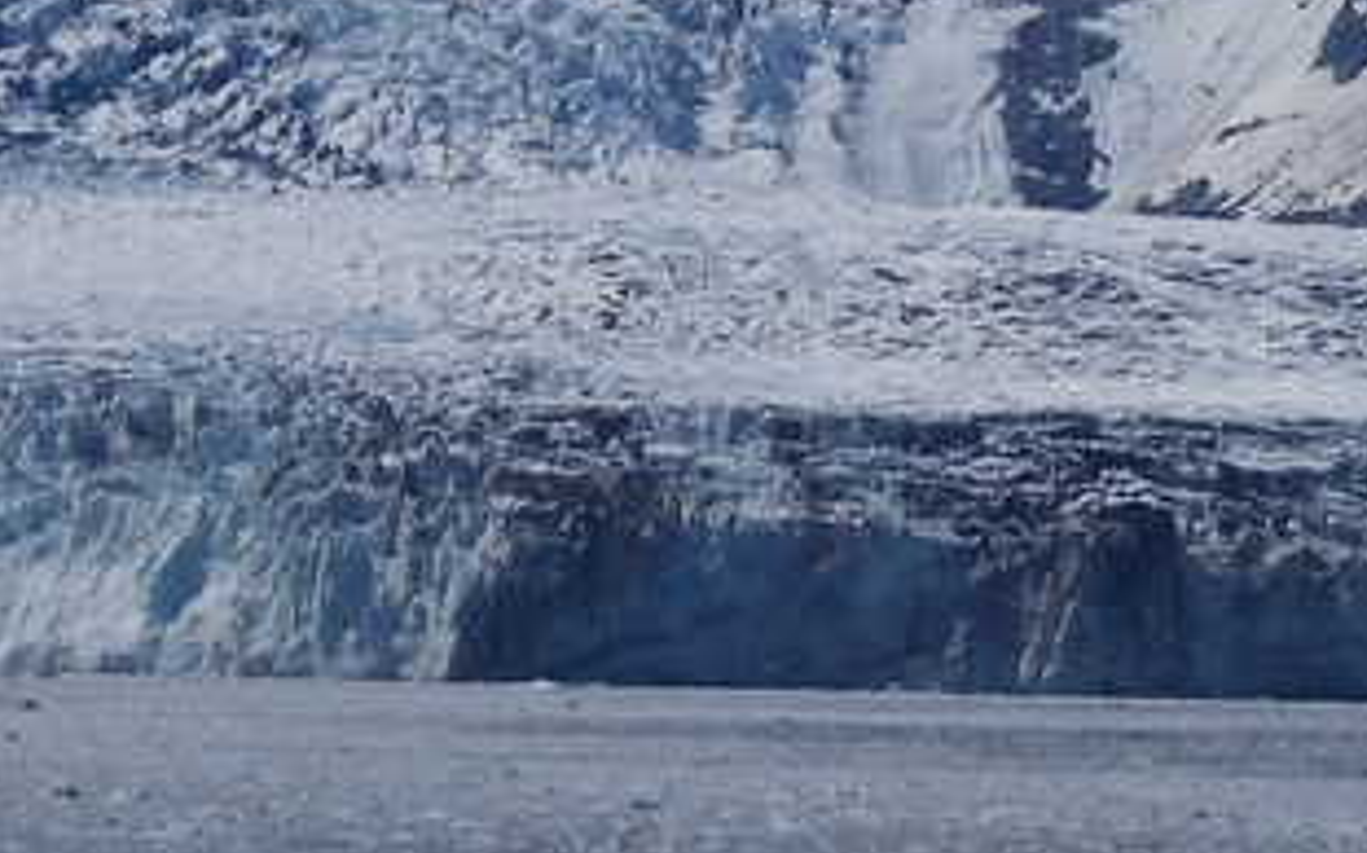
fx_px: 21931
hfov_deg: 3.6
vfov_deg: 2.2
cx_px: 1046
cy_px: -695
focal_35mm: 589
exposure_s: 1/1600
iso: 100
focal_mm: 24.1
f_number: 6.3
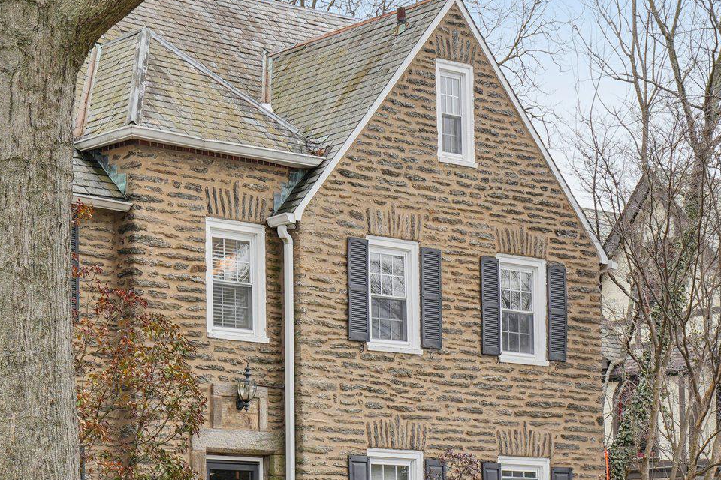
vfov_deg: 14.2
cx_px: -9
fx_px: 1923
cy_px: 216
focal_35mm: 96
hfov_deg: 20.5
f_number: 8
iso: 125
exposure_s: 1/50
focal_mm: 45
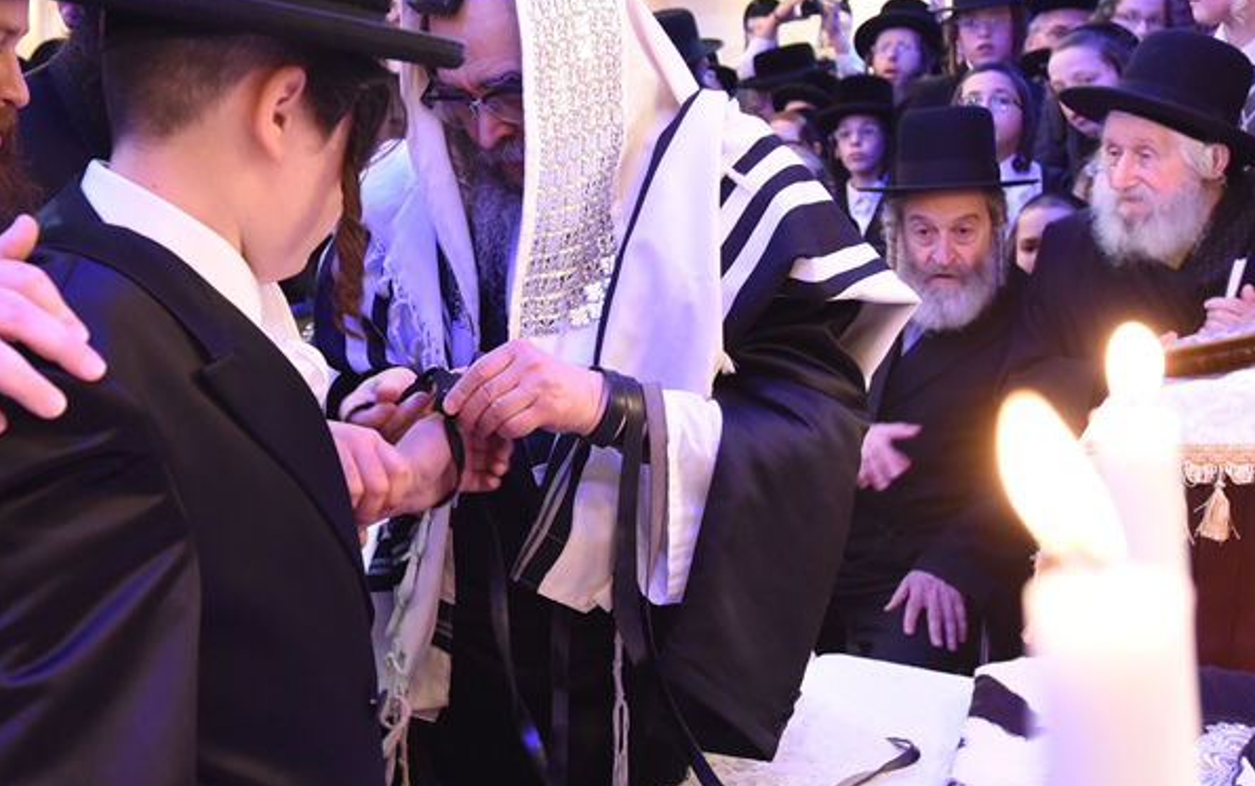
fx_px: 1677
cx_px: 385
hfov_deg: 40.4
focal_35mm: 49
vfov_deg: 26.4
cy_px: 351
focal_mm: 28
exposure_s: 1/80
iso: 3200
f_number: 4.5
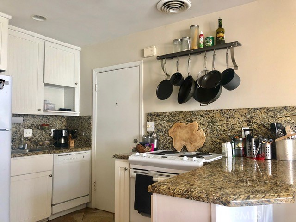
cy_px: 111
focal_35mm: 28
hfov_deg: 63.4
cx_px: 148
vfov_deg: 49.7
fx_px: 239
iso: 80
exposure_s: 1/15
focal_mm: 4
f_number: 1.8
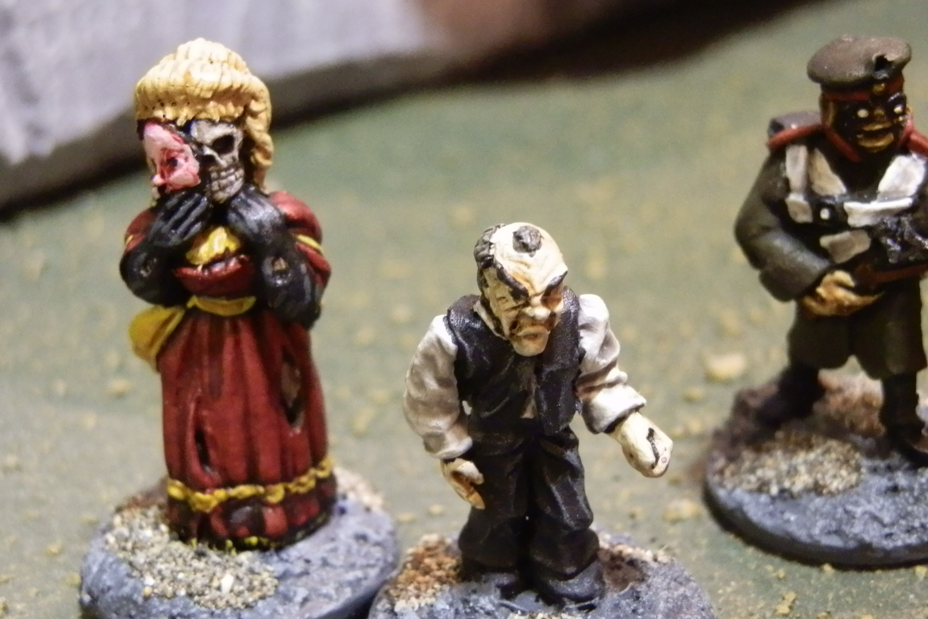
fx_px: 1650
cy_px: 295
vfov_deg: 21.2
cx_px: 460
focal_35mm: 64
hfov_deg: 31.4
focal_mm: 10.99
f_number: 3.7
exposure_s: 1/40
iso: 800
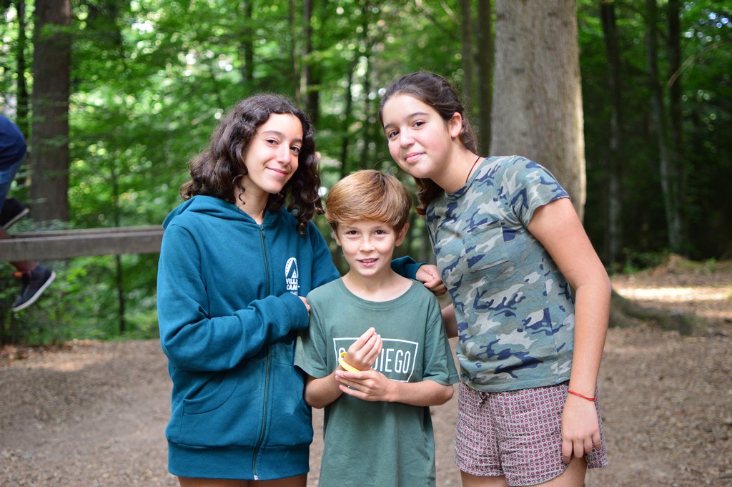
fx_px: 1067
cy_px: 244
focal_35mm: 52
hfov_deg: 37.9
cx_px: 366
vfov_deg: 25.7
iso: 400
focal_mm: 35
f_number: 1.8
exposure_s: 1/250
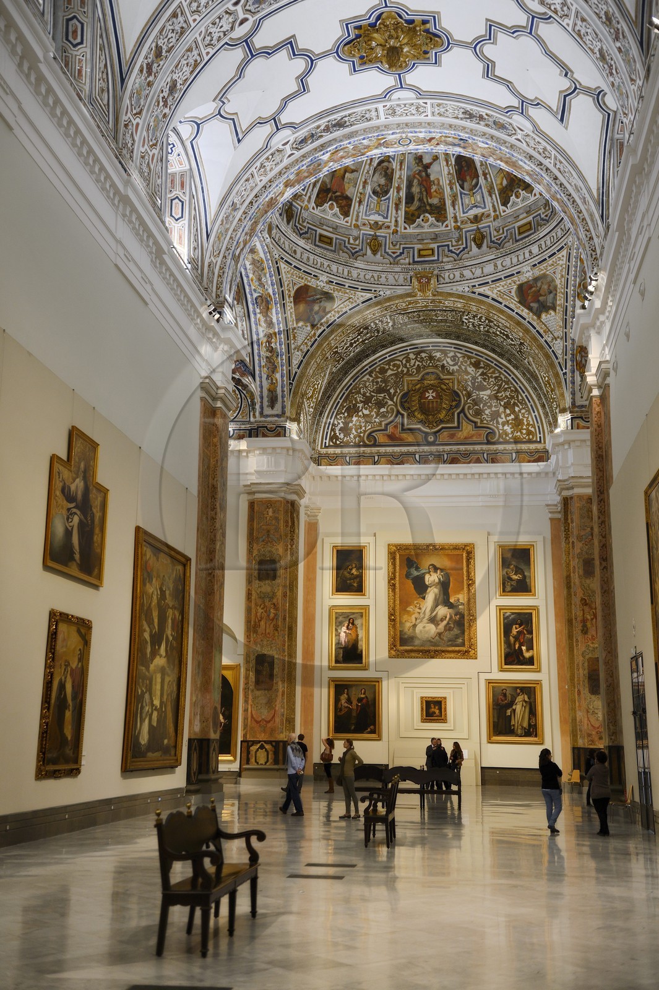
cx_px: 330
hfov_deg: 33.4
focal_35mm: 40
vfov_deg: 48.5
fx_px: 1099
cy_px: 495
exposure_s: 1/50
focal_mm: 40
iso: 400
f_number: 2.8
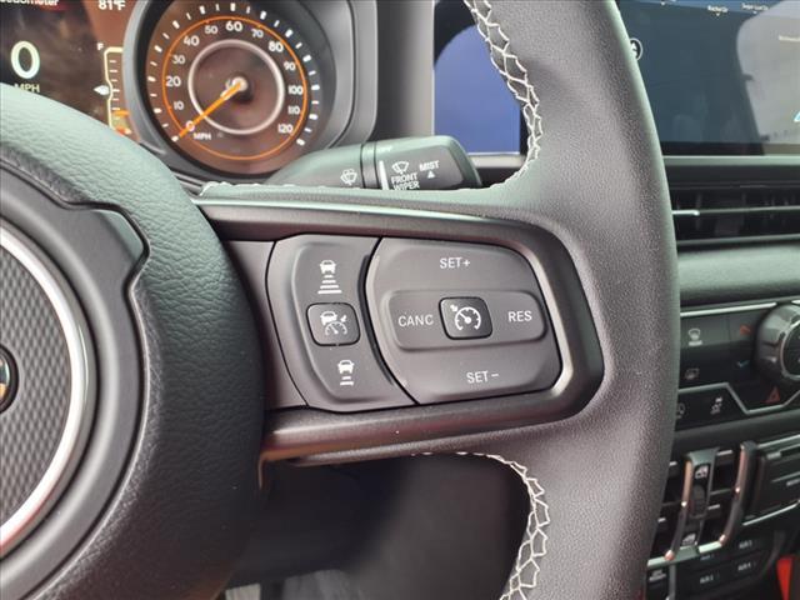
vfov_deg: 51.4
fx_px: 624
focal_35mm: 27
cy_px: 300
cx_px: 400
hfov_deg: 65.3
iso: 40
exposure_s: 1/40
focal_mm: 3.58
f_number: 1.9
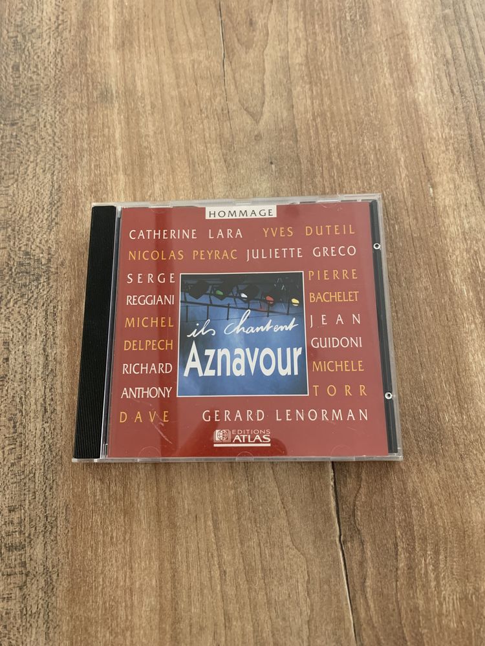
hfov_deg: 53.1
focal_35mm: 26
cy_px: 323
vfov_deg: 67.3
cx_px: 242
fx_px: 486
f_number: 1.8
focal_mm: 4.25
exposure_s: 1/60
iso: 250
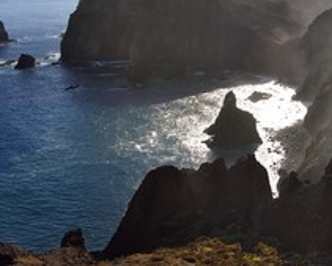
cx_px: 264
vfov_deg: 26.1
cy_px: 90
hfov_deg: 31.7
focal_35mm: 58
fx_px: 570
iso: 200
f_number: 6.3
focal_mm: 31
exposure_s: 1/2000
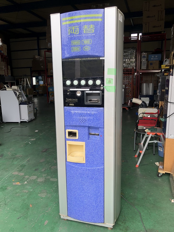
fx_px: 188
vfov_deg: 63.4
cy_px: 116
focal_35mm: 28
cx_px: 87
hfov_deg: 49.7
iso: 20
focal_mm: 3.99
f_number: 1.8
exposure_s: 1/156
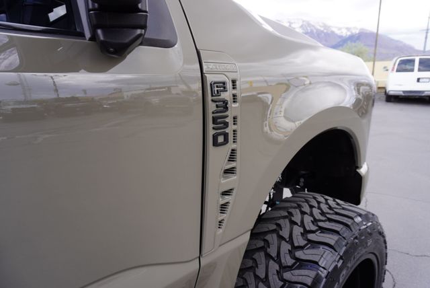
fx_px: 287
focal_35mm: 24
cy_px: 144
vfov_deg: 53.2
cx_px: 215
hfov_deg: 73.7
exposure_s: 1/80
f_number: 5.6
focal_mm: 16
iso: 100
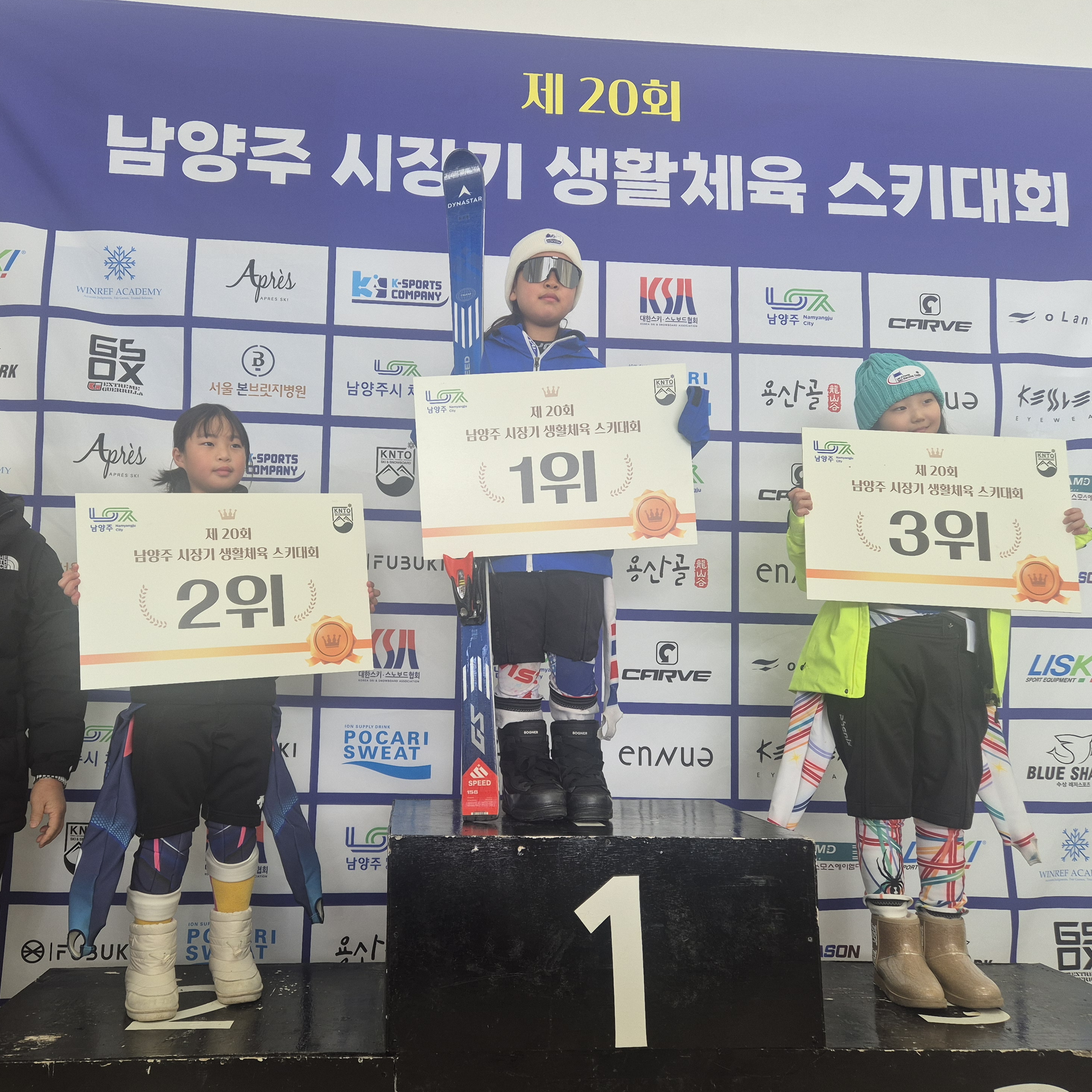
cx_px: 460
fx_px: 999
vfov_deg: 57.3
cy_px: 559
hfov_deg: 57.0
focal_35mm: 28
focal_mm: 5.4
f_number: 1.8
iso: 80
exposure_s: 1/120
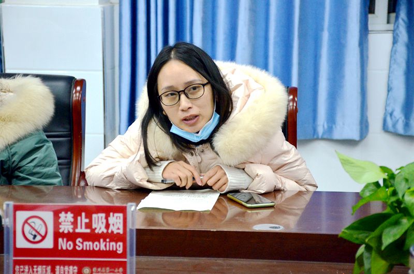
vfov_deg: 13.7
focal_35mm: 99
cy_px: 137
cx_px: 207
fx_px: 1136
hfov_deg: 20.7
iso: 1000
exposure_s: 1/60
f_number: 5
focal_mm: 66
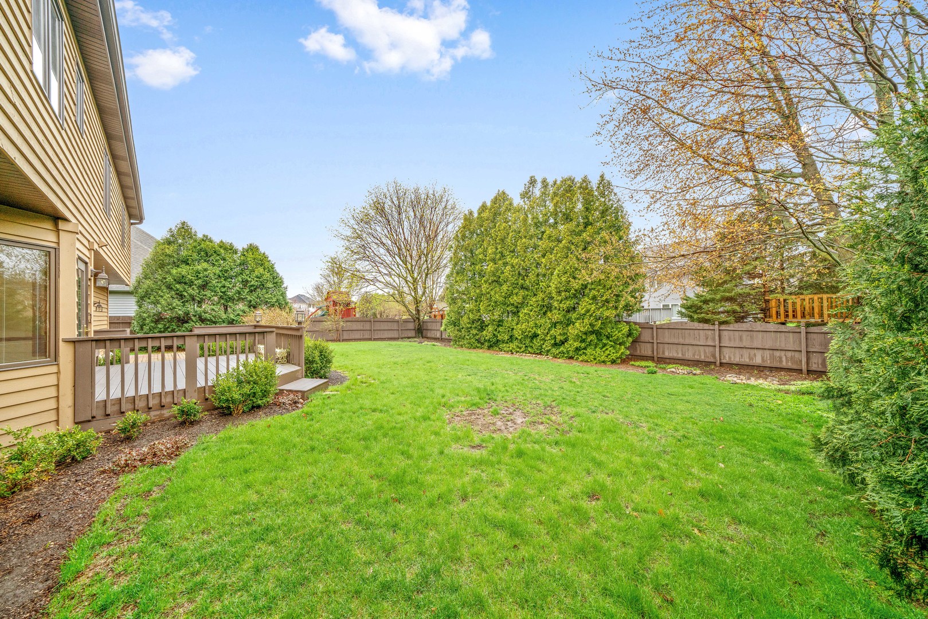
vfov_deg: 90.0
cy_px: 310
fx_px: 309
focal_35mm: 12
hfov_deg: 112.6
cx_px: 464
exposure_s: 1/40
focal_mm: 12
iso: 640
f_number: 10
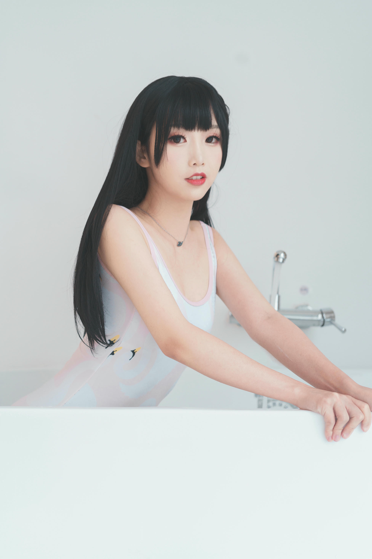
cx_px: 186
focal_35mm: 50
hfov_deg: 27.0
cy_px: 280
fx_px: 775
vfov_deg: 39.6
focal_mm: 50
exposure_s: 1/100
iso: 400
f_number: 2.8
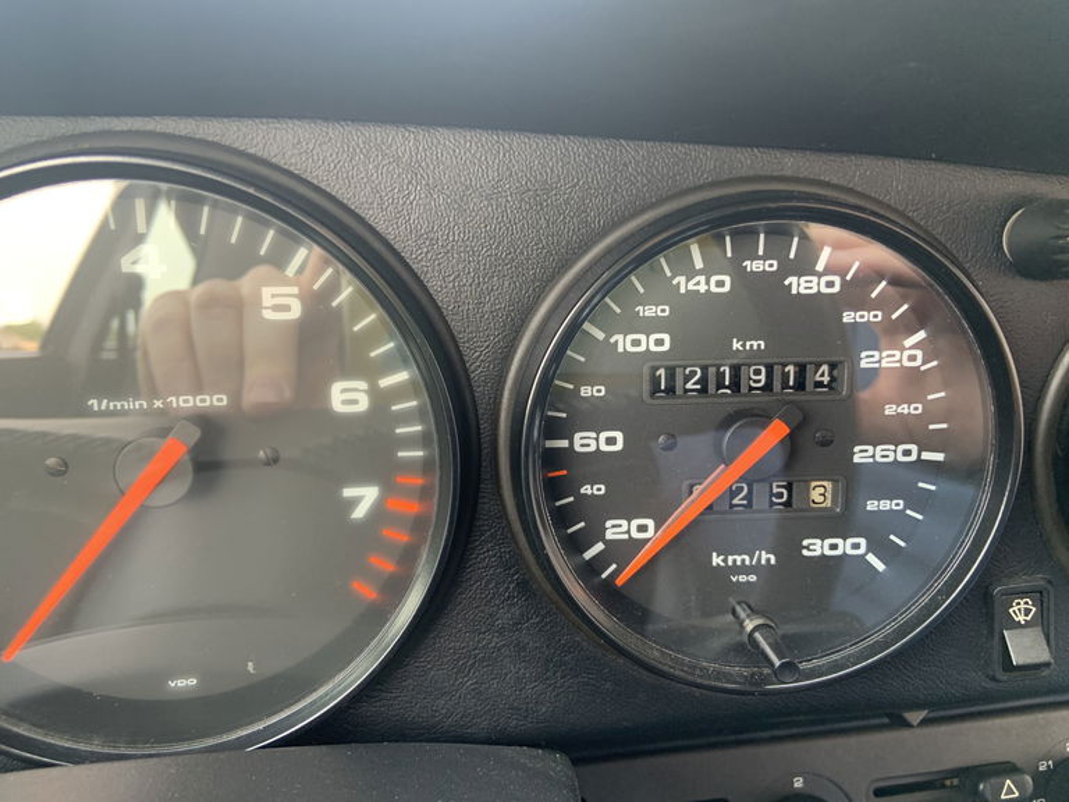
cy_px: 401
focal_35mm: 26
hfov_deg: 67.3
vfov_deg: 53.1
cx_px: 534
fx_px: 803
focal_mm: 4.25
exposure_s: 1/60
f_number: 1.8
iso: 160
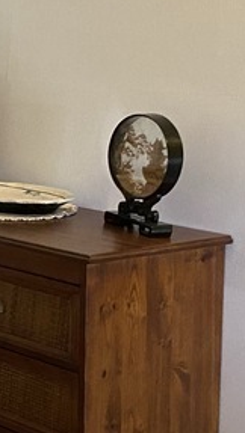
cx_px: -330
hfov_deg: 10.5
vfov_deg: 20.8
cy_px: 373
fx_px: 1163
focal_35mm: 101
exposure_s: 1/50
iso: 500
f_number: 1.8
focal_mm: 4.25
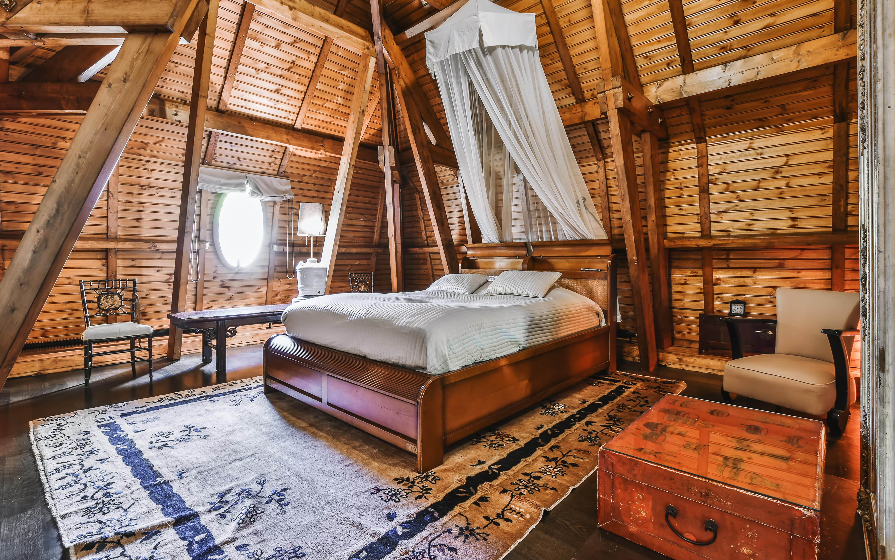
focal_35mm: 16
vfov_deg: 71.2
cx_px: 441
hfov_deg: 97.8
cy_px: 270
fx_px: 390
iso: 100
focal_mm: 10
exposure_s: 20
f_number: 11
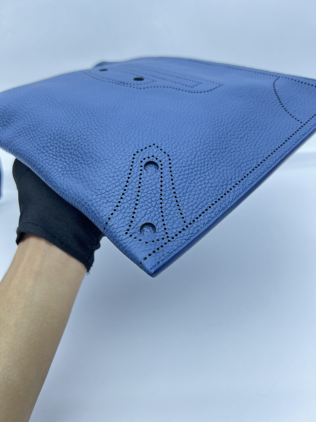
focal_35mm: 26
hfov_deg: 53.1
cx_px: 158
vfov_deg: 67.3
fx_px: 316
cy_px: 211
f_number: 1.5
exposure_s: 1/100
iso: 80
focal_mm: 5.7
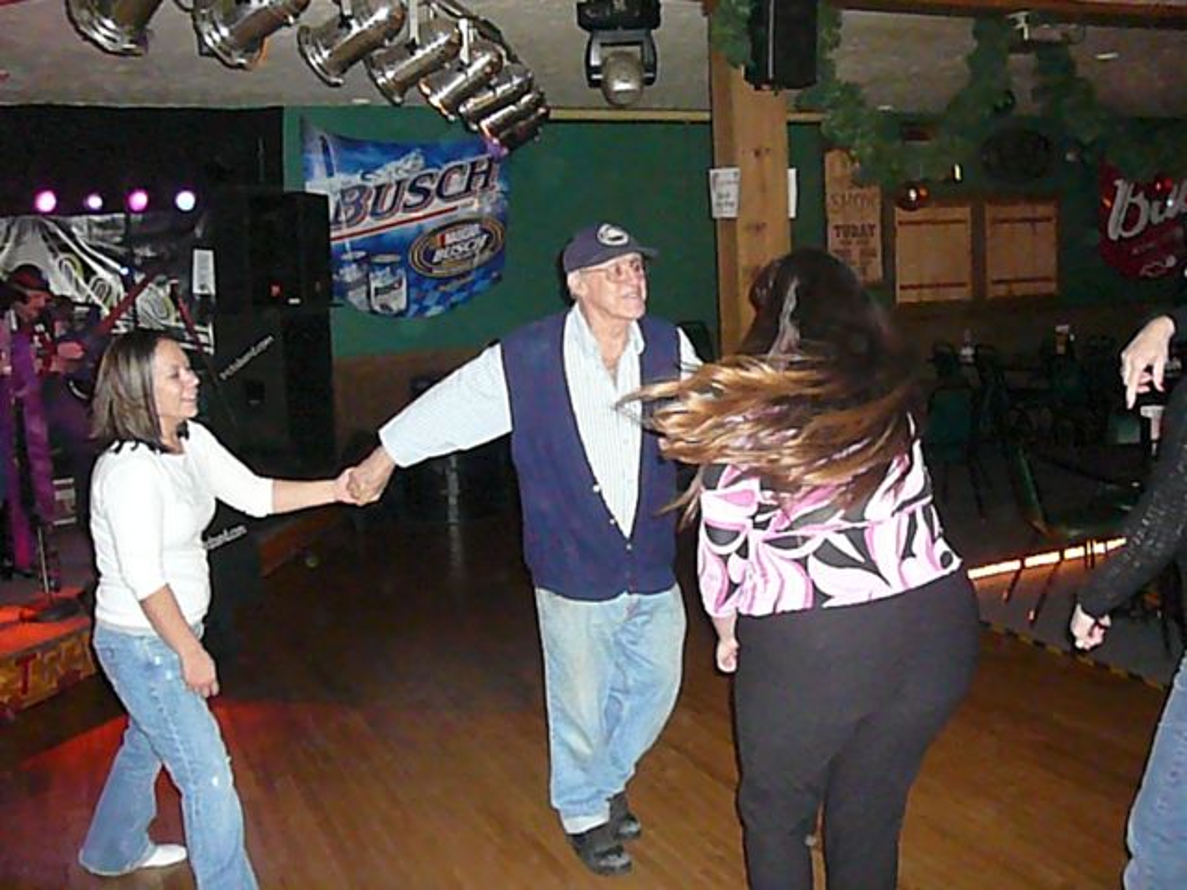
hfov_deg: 52.6
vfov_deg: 40.7
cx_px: 594
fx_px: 1200
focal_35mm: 35
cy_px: 445
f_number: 2.8
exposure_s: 1/30
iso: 1600
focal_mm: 5.2
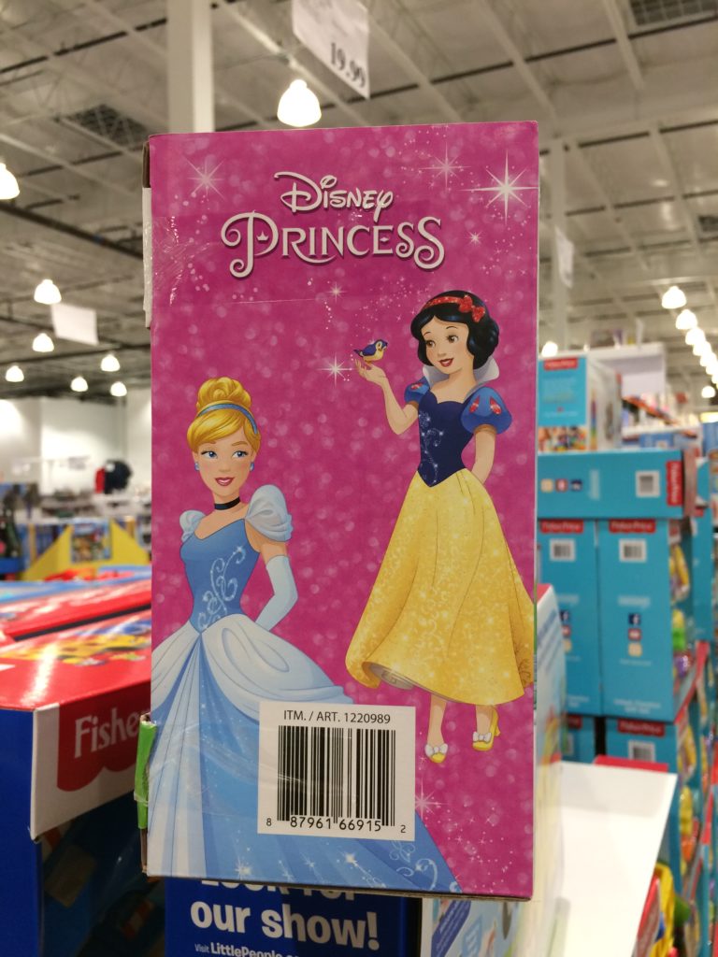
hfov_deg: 48.2
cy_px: 478
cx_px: 359
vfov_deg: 61.7
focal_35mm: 29
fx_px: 802
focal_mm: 4.15
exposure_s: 1/30
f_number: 2.2
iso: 80
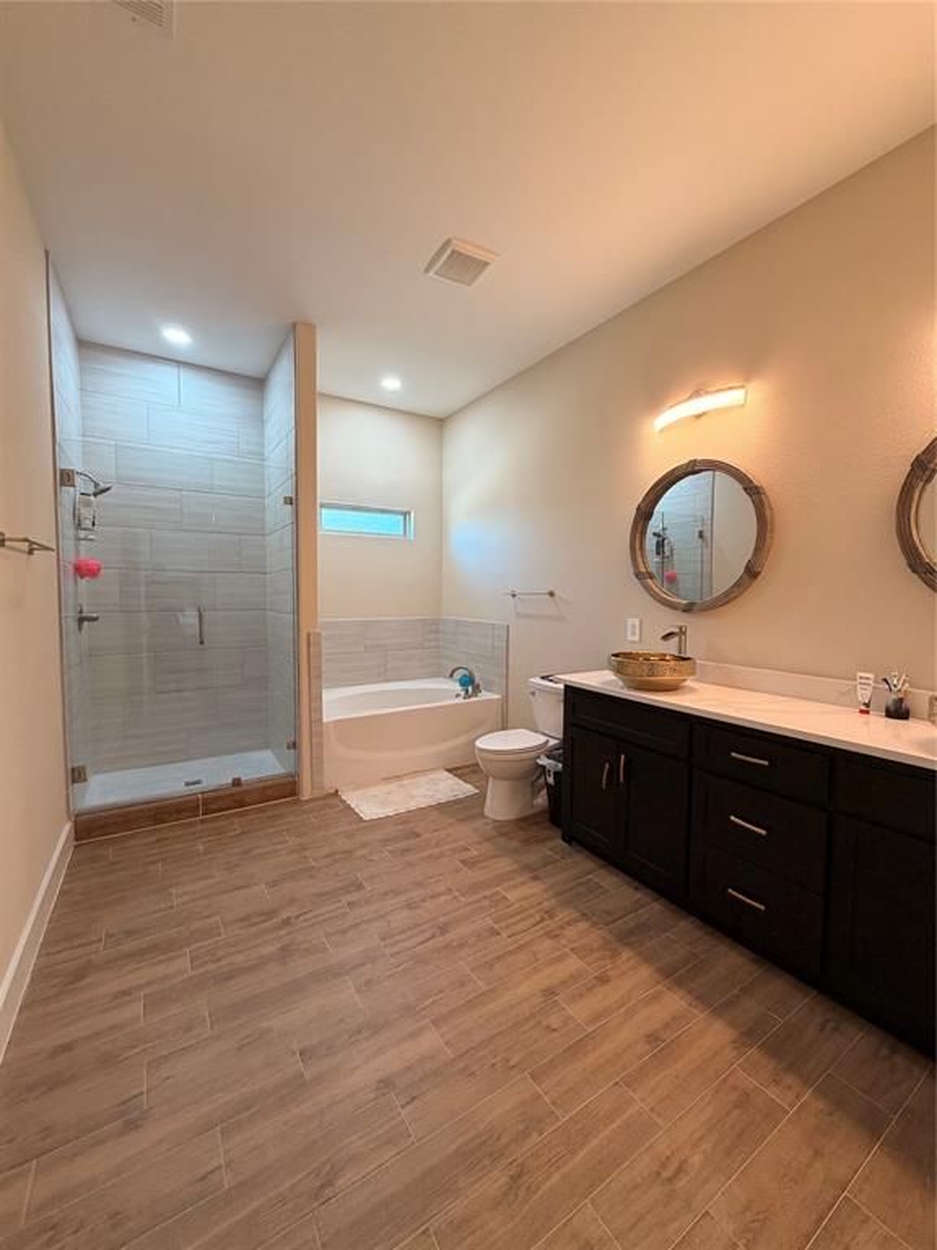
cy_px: 625
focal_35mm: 14
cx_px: 468
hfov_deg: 85.7
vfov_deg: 102.1
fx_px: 505
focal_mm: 2.22
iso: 200
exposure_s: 1/60
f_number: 2.2
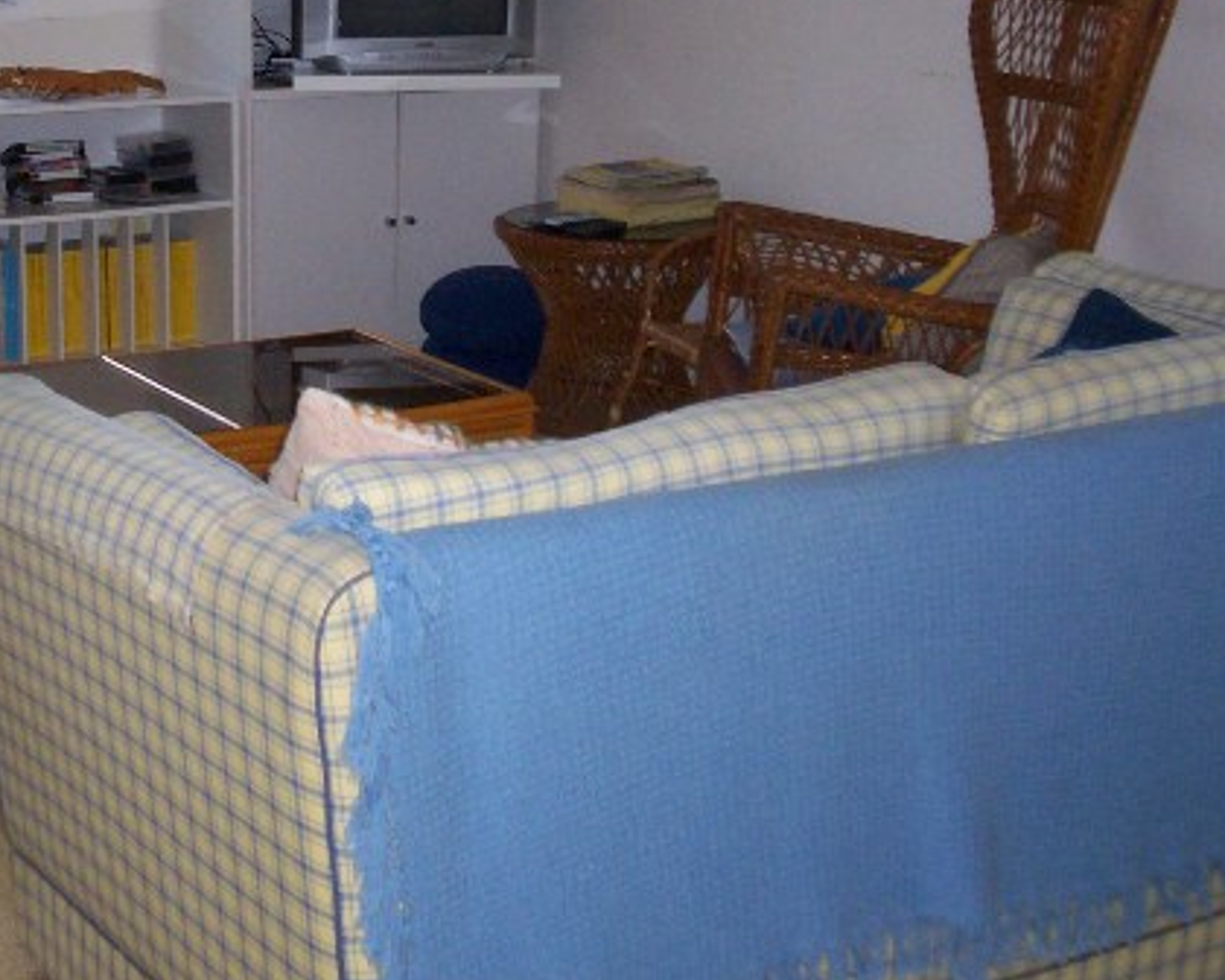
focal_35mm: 67
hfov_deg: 27.4
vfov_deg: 22.6
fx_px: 2429
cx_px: 158
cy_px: 228
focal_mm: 5.9
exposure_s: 1/64
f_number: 4.5
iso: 140
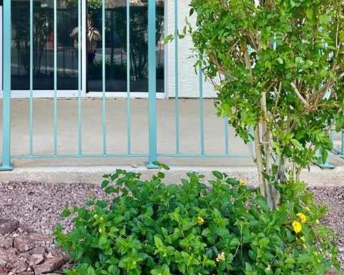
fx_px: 489
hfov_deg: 37.9
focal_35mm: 48
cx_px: 89
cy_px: 18
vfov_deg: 29.9
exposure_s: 1/1171
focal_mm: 6.86
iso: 80
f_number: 1.78
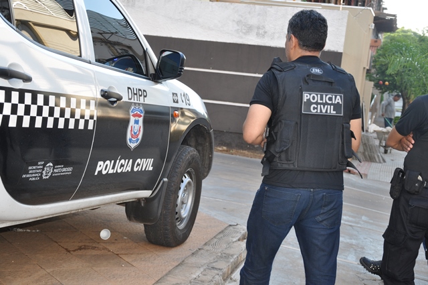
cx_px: 214
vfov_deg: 20.1
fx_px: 801
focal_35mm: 68
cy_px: 142
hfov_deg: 29.9
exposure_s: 1/200
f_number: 4.8
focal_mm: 45
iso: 400
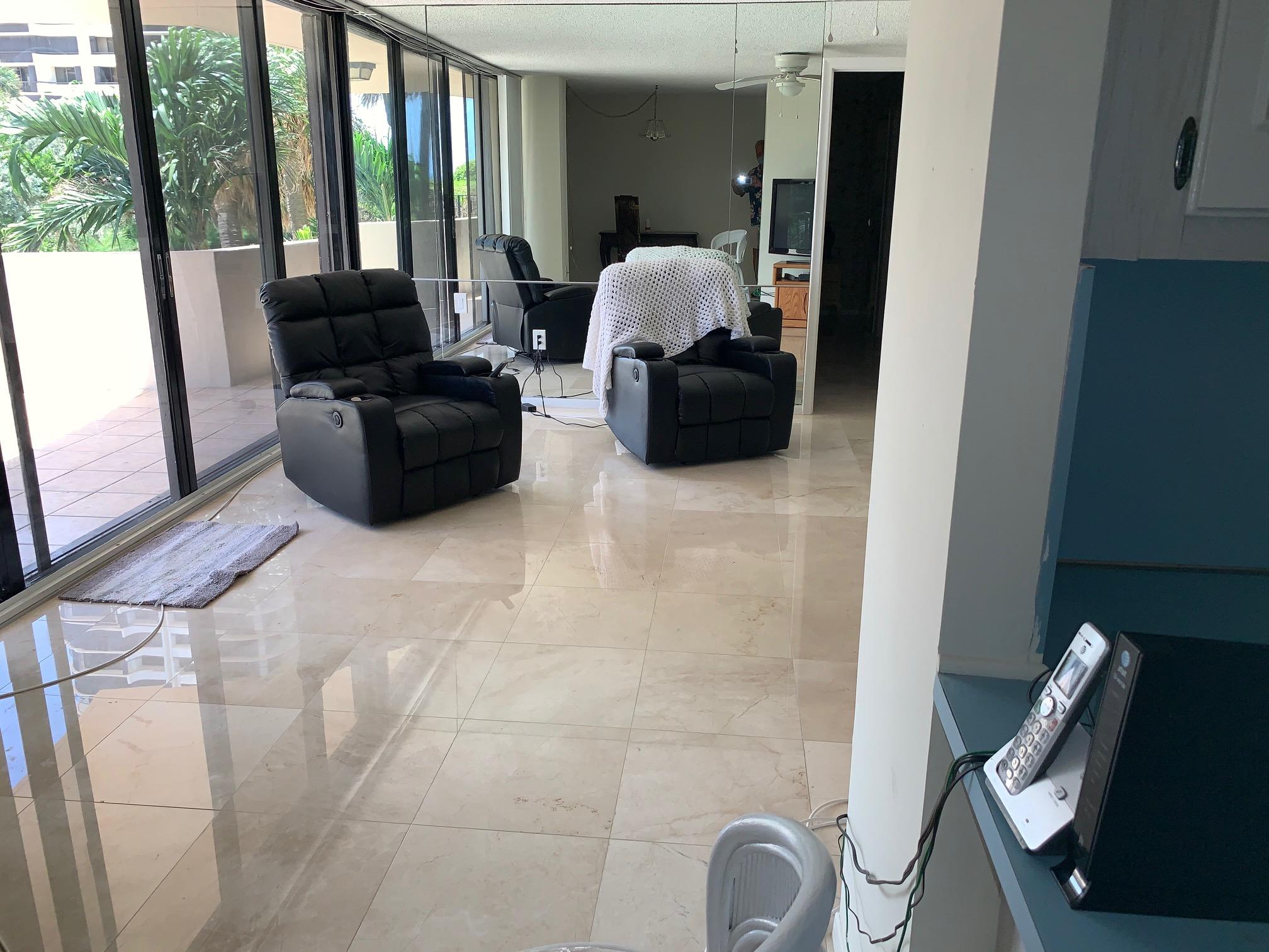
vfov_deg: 53.1
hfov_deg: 67.3
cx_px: 634
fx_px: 953
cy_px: 476
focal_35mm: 26
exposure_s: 1/122
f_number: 1.8
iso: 25
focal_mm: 4.25
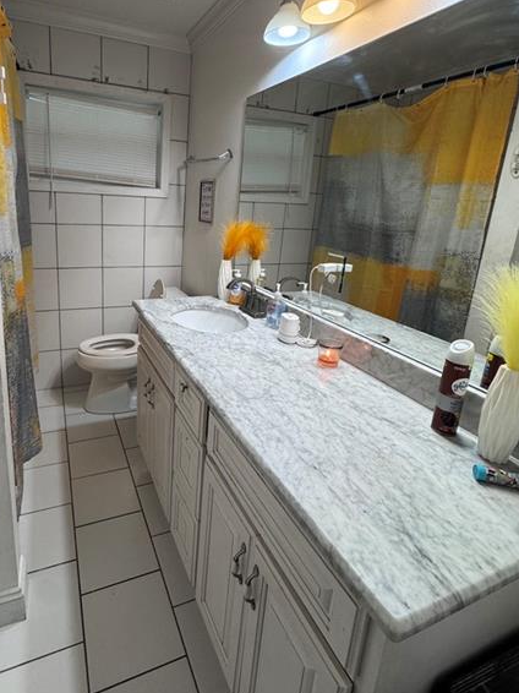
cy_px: 290
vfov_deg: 84.0
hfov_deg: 67.6
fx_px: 380
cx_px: 196
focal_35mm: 19
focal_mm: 2.22
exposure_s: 1/120
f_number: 2.2
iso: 200
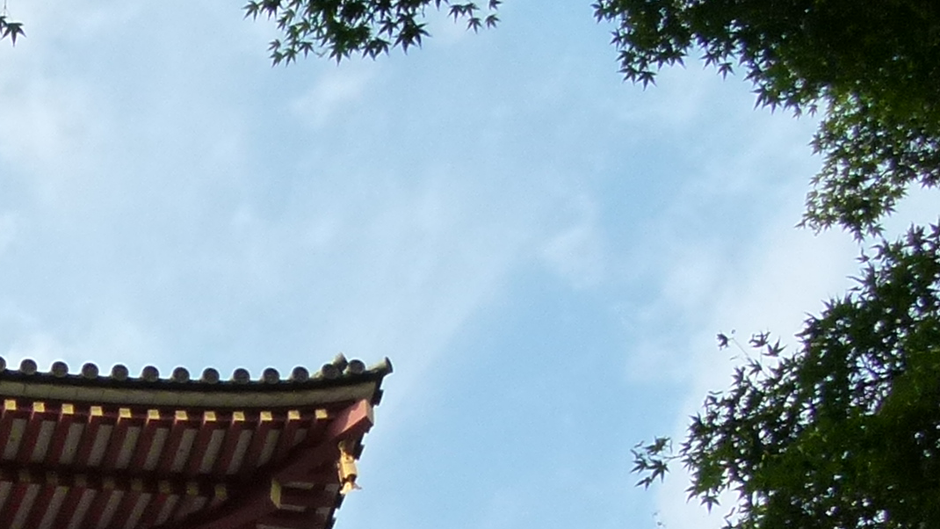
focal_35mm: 110
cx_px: -351
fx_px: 2742
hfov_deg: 17.9
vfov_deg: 10.5
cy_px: 896
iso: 160
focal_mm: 4.5
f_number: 4
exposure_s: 1/400
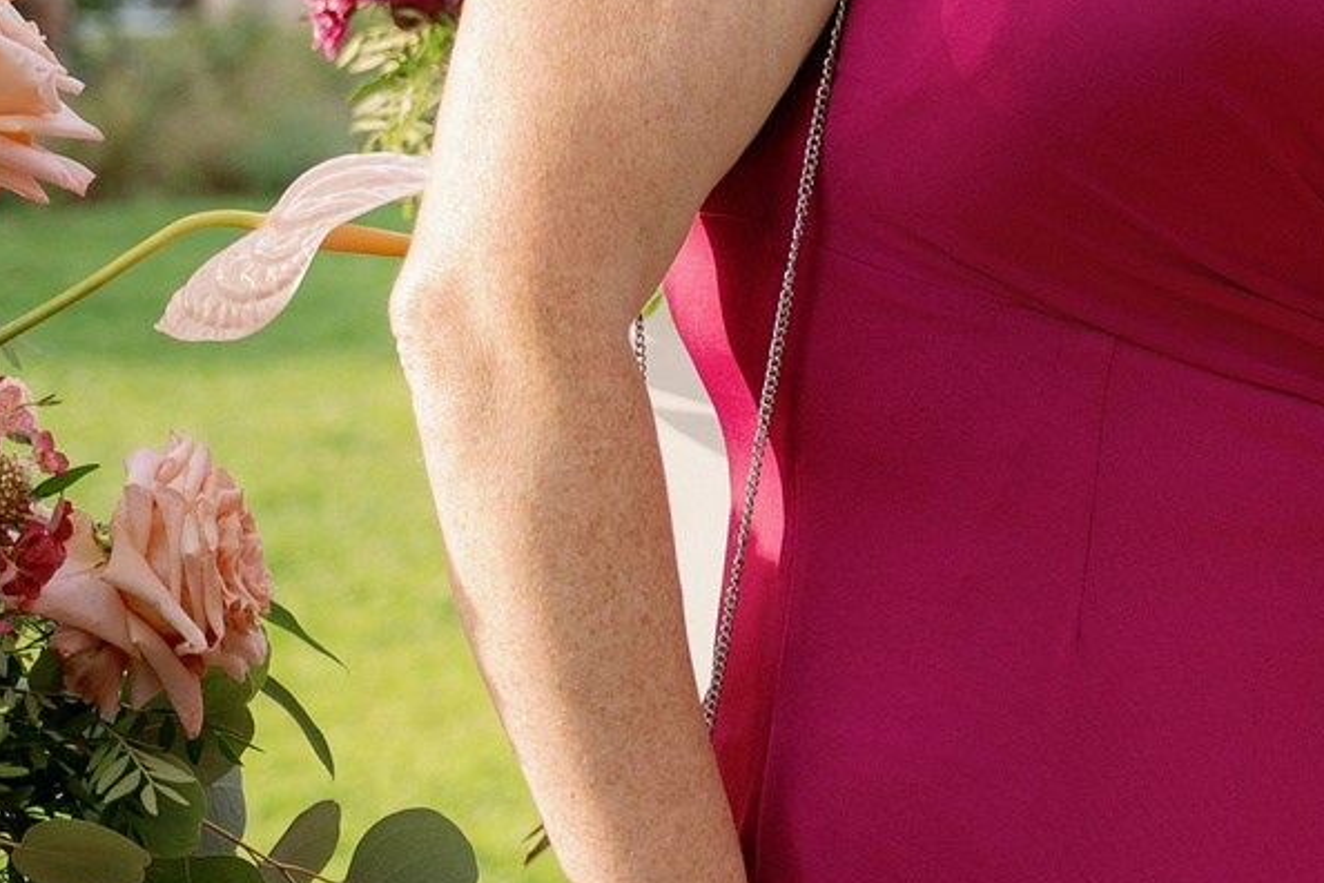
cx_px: 2189
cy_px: -117
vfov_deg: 8.1
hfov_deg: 11.5
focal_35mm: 168
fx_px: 6178
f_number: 2.8
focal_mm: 39
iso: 50
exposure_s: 1/250
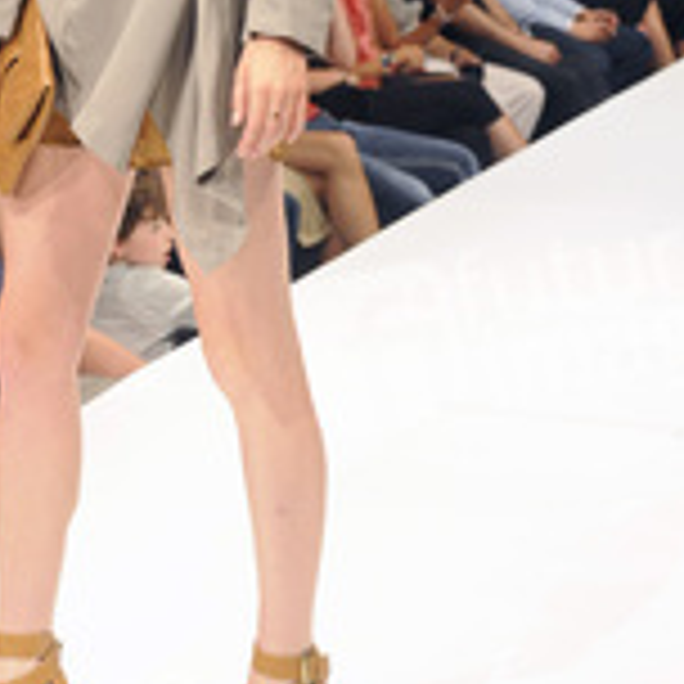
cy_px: 104
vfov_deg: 11.4
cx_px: 117
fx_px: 3398
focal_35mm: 152
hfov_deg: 11.4
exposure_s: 1/160
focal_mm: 68
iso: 1600
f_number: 5.6
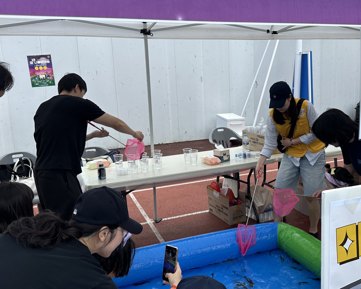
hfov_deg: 52.7
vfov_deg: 43.3
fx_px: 363
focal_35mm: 34
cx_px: 205
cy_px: 148
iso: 80
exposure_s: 1/1541
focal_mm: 6.86
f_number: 1.78
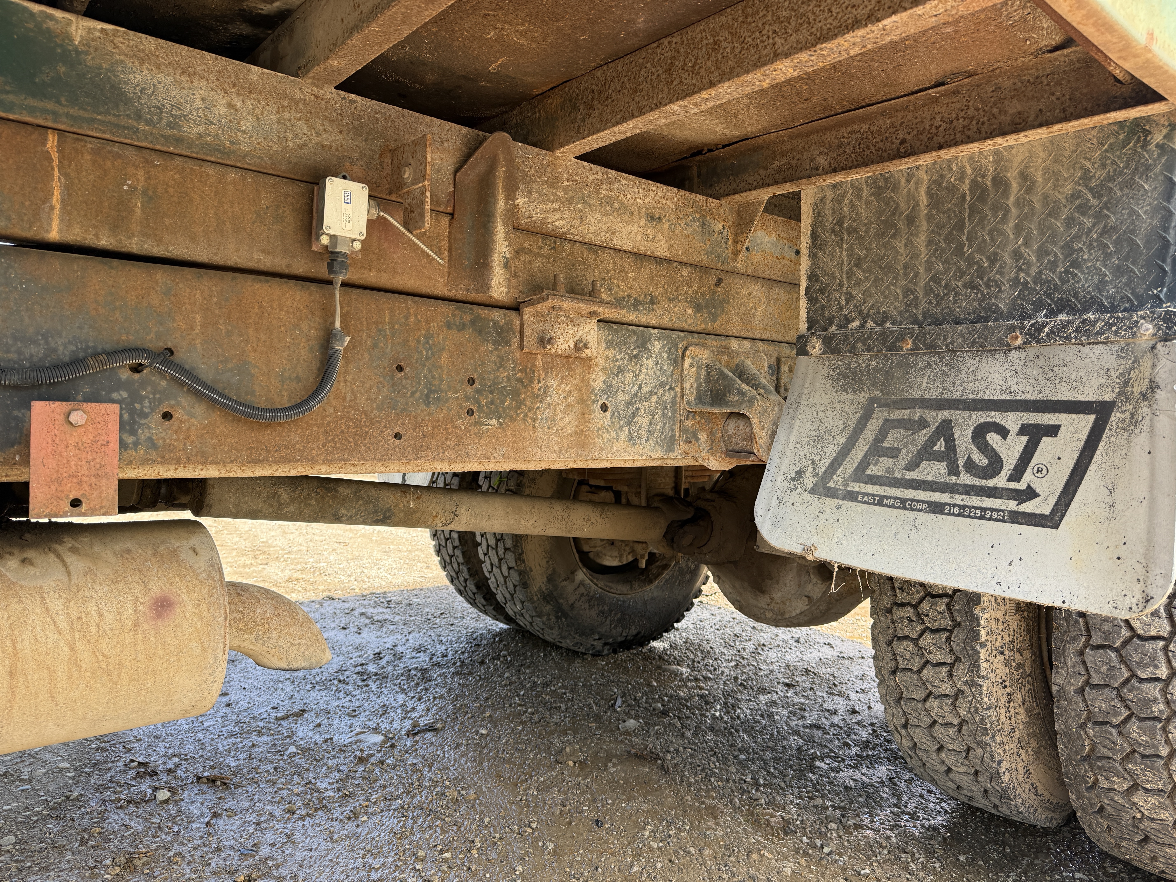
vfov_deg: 56.8
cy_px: 441
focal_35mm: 24
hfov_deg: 71.6
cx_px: 588
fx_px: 815
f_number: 1.78
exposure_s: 1/543
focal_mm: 6.76
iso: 100
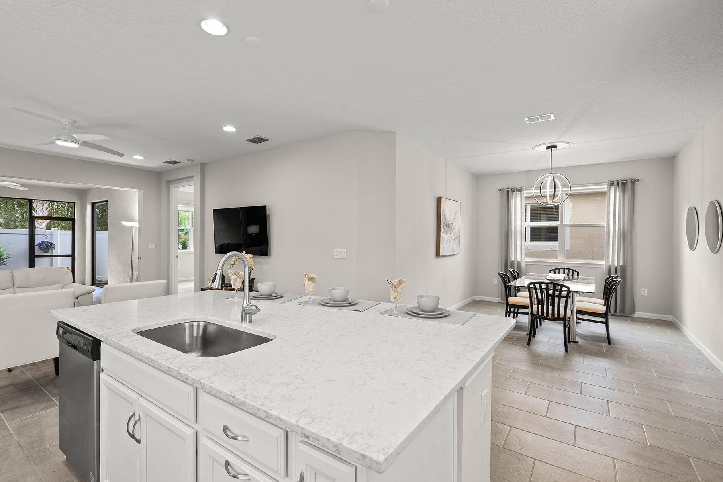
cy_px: 241
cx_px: 362
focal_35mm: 16
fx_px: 321
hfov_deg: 96.7
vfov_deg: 73.7
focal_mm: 16
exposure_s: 1/4
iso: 200
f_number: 6.3
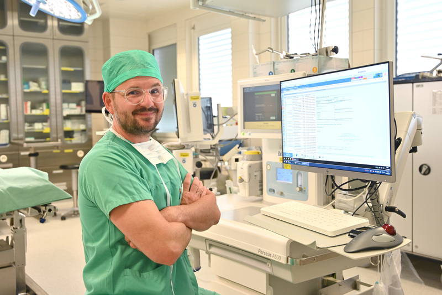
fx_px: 442
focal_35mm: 36
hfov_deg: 53.1
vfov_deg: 36.9
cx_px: 221
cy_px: 148
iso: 1000
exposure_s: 1/40
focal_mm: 36
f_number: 4.5
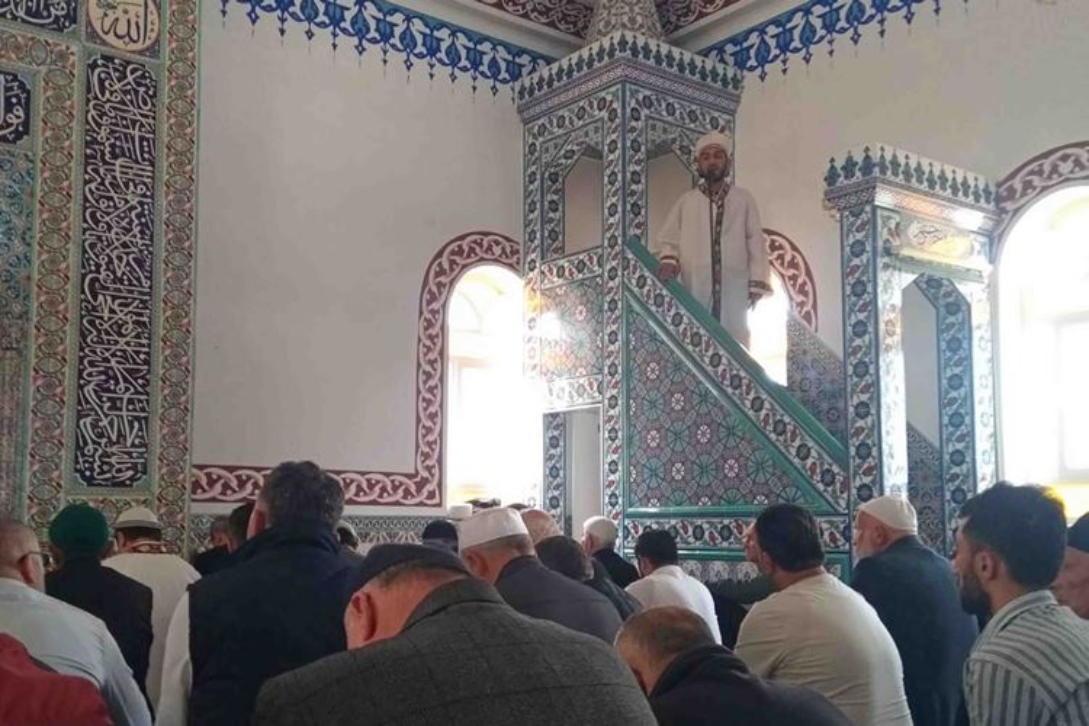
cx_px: 544
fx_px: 1543
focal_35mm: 51
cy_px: 363
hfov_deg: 38.9
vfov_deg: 26.5
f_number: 10
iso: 200
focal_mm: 34
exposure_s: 1/400
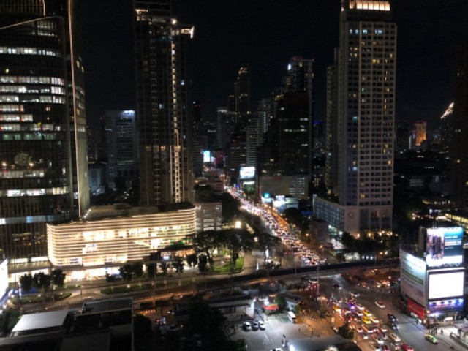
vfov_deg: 49.7
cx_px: 234
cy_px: 176
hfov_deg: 63.4
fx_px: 379
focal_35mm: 28
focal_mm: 4
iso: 100
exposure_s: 1/4
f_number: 1.8
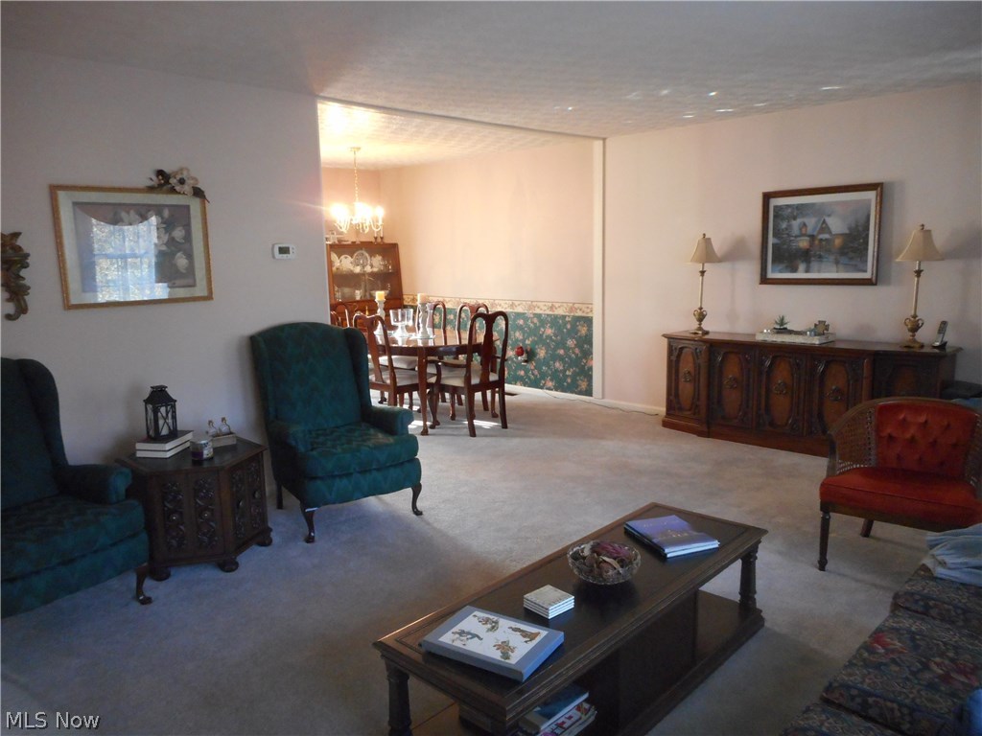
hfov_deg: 69.4
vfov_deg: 54.9
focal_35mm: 25
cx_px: 491
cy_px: 368
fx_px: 709
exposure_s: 1/13
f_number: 3.7
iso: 400
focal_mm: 4.5
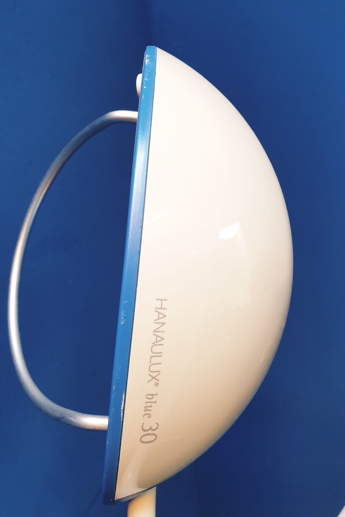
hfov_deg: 46.4
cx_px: 162
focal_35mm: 28
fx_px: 402
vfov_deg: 65.5
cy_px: 256
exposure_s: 1/100
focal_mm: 4.3
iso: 320
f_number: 2.4
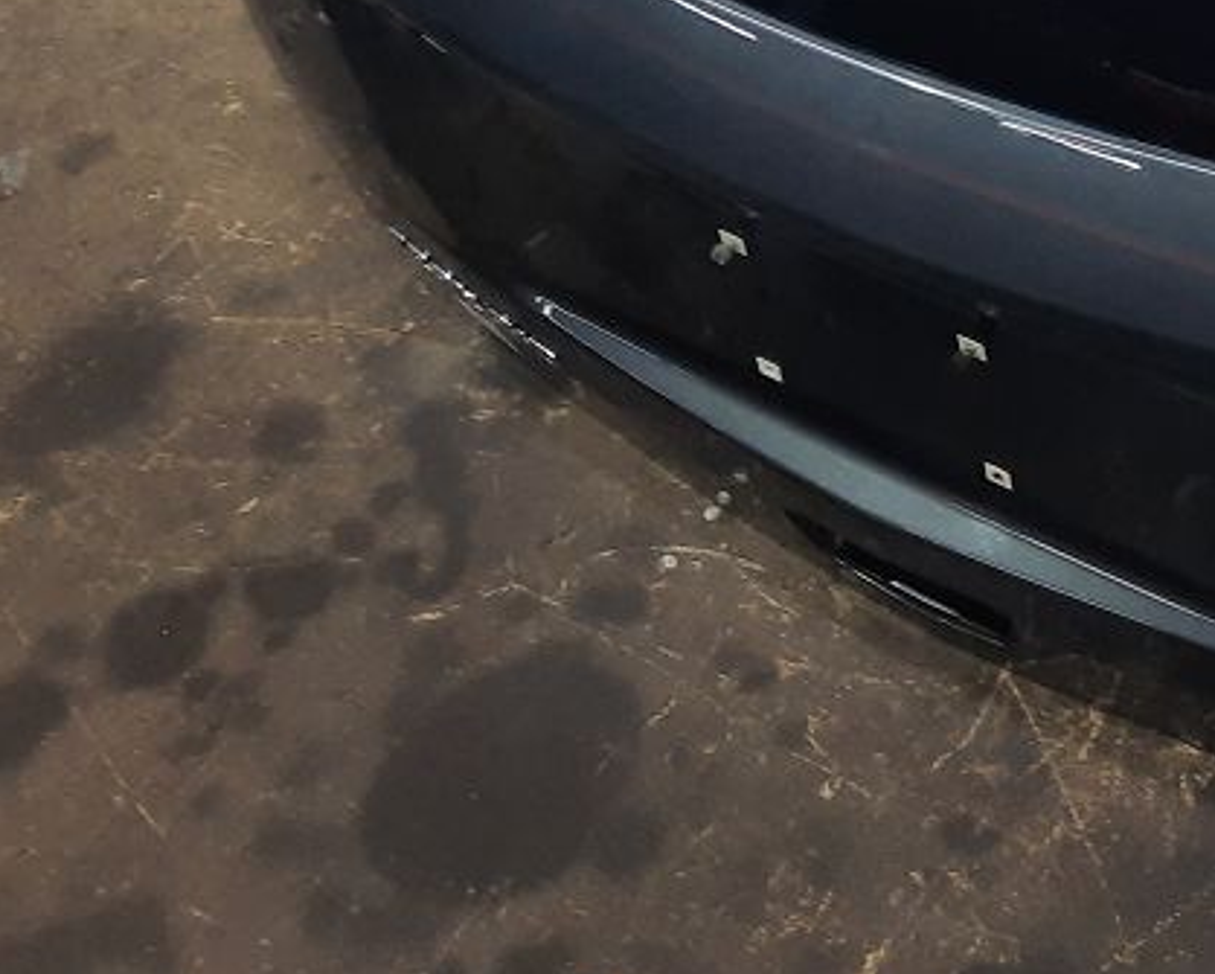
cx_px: 1343
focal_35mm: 70
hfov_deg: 25.2
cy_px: -241
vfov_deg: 20.3
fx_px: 2519
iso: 125
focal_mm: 4.6
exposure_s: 1/50
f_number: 2
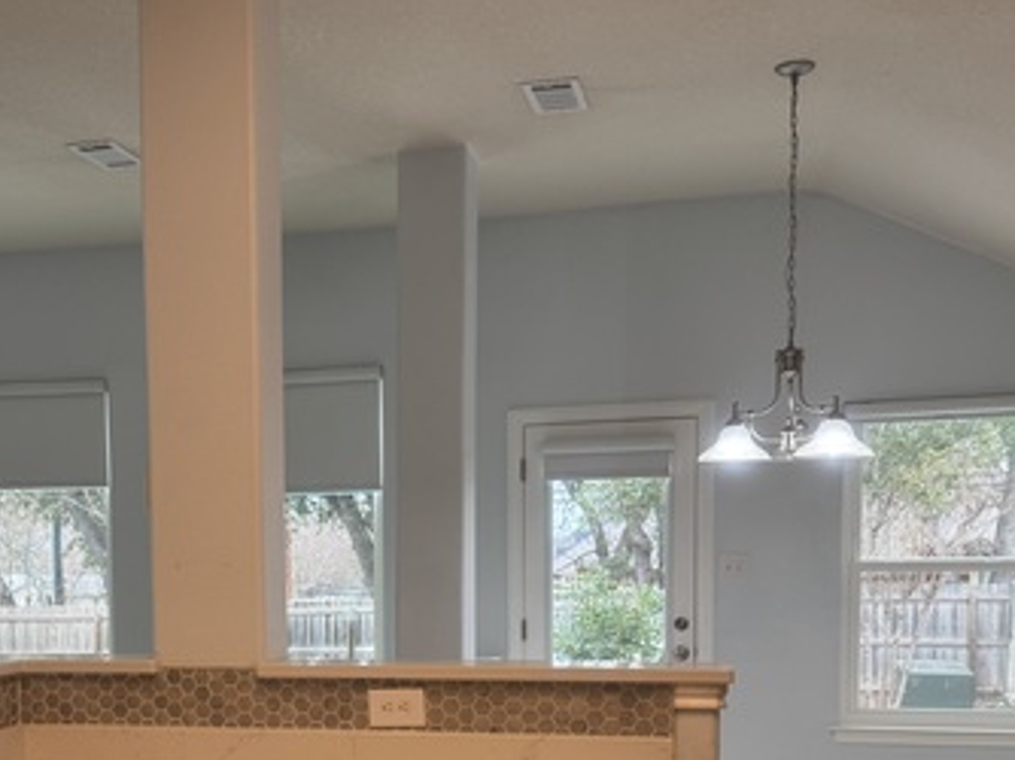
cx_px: 334
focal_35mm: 46
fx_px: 1348
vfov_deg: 30.4
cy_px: 648
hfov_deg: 40.7
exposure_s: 1/60
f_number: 1.78
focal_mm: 6.76
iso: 125
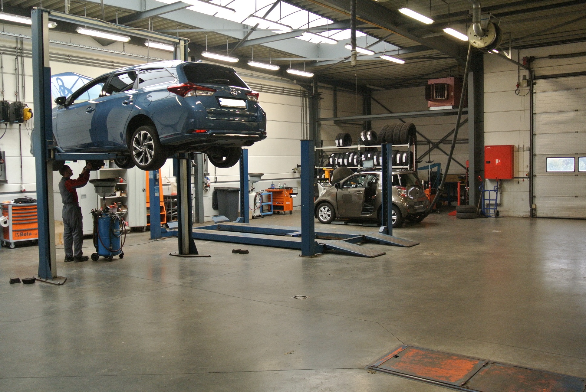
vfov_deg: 39.0
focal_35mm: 34
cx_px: 293
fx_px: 554
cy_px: 196
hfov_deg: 55.7
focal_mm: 12.7
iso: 360
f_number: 3.8
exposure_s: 1/60
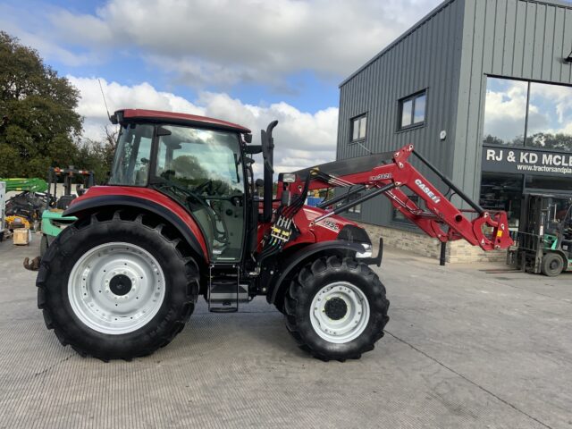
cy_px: 214
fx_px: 479
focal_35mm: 29
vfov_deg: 48.2
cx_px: 286
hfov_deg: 61.7
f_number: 1.8
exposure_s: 1/1412
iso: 16
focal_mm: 3
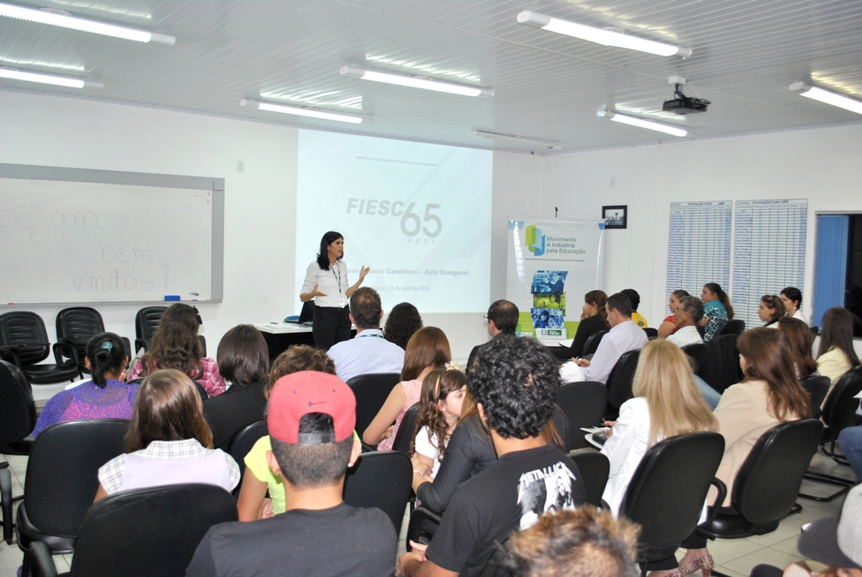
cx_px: 431
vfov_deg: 40.1
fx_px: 791
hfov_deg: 57.2
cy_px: 288
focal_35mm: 33
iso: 200
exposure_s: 1/60
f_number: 3.8
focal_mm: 22
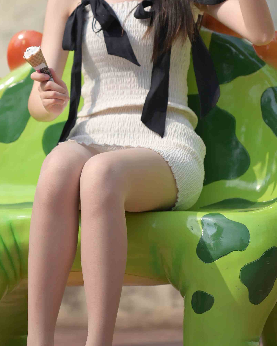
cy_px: 53
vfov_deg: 4.5
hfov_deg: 3.6
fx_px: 4385
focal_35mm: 428
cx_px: 69
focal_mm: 200
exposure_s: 1/4000
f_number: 2.8
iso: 200
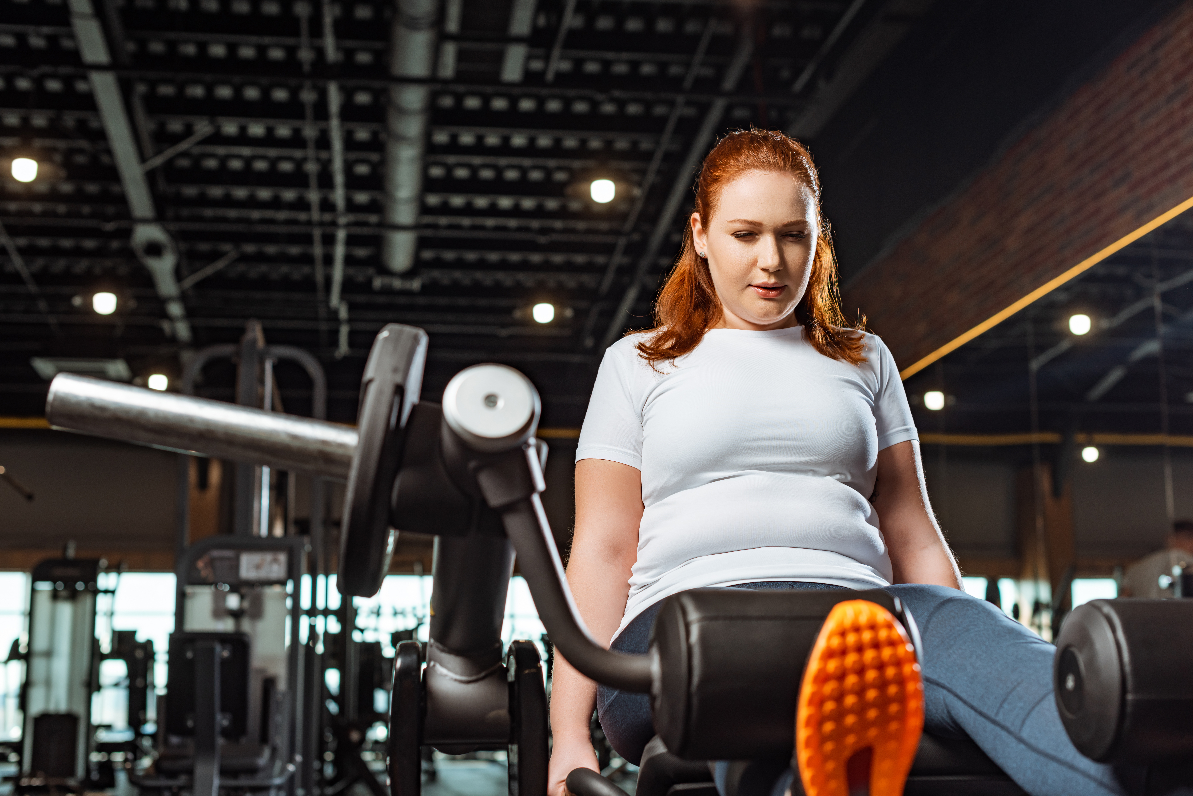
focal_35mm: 50
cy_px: 398
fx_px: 1657
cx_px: 596
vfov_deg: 27.0
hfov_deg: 39.6
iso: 100
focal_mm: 50
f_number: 4
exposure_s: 1/200
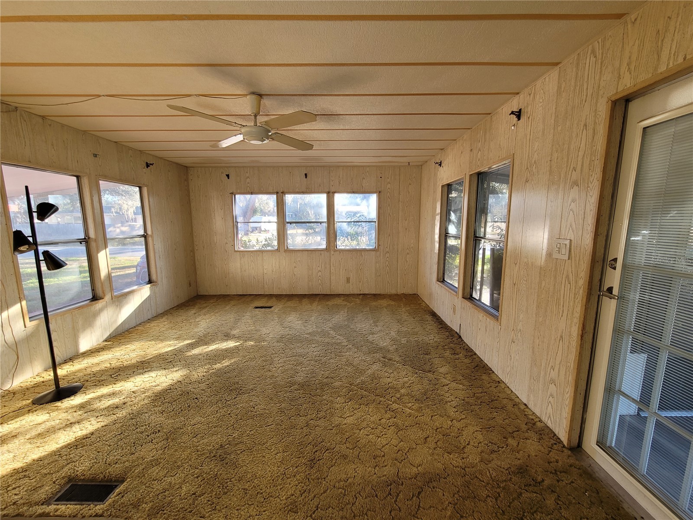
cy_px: 260
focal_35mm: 13
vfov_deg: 89.9
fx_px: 260
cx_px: 346
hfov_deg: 106.2
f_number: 2.2
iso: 100
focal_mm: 2.2
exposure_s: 1/50
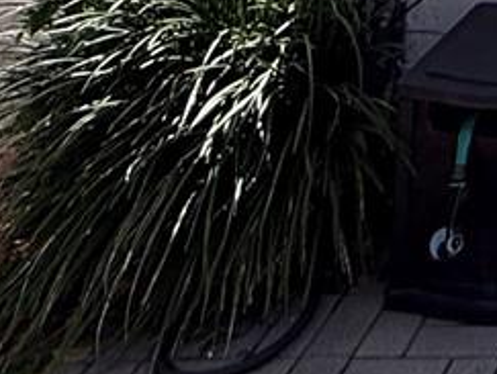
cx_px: 965
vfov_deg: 11.2
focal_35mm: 92
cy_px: -703
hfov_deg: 16.6
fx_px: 1323
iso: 64
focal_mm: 2.22
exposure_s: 1/1068
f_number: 2.2
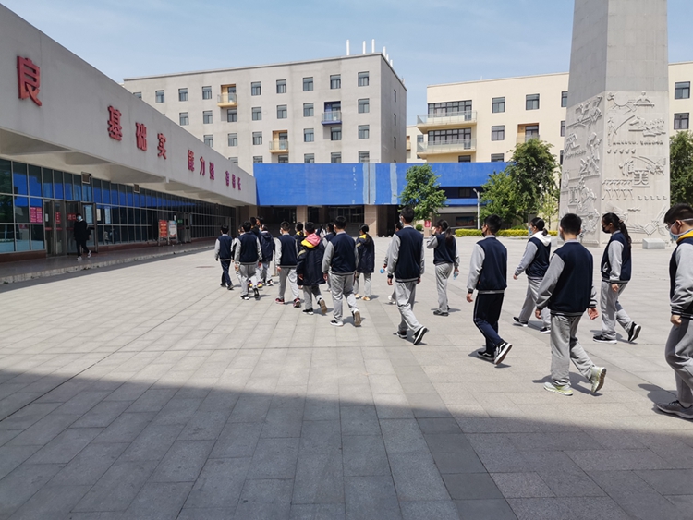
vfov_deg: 53.1
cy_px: 260
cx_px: 346
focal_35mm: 26
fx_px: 521
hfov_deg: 67.3
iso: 50
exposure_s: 1/1368
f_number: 2.4
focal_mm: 4.75
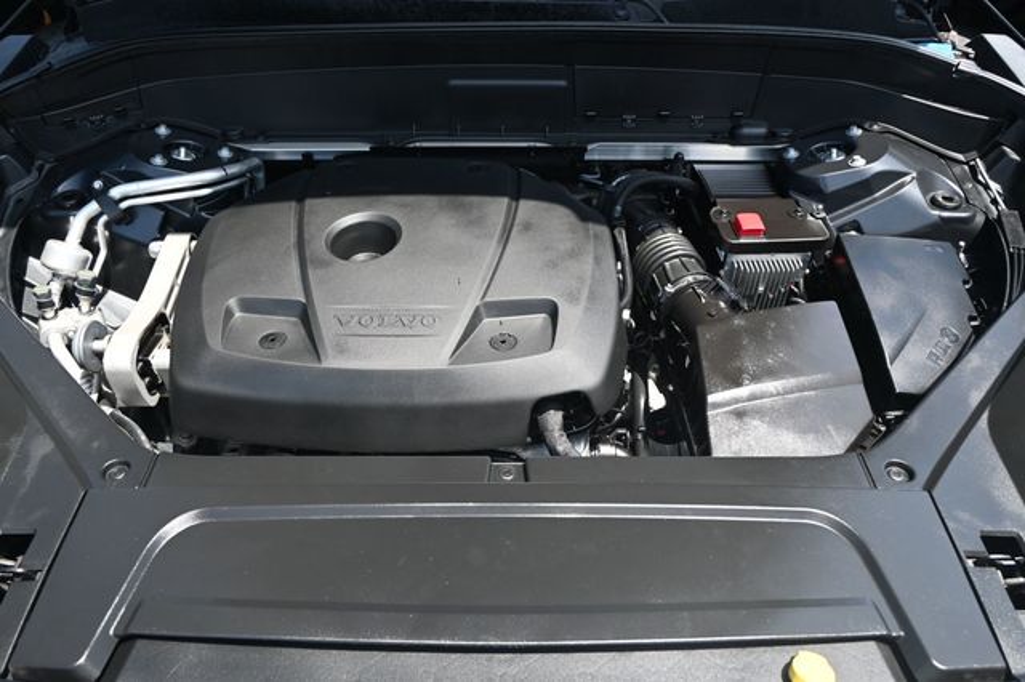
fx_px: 832
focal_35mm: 29
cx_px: 512
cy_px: 341
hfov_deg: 63.2
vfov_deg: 44.6
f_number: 4.5
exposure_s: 1/250
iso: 200
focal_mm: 19.5
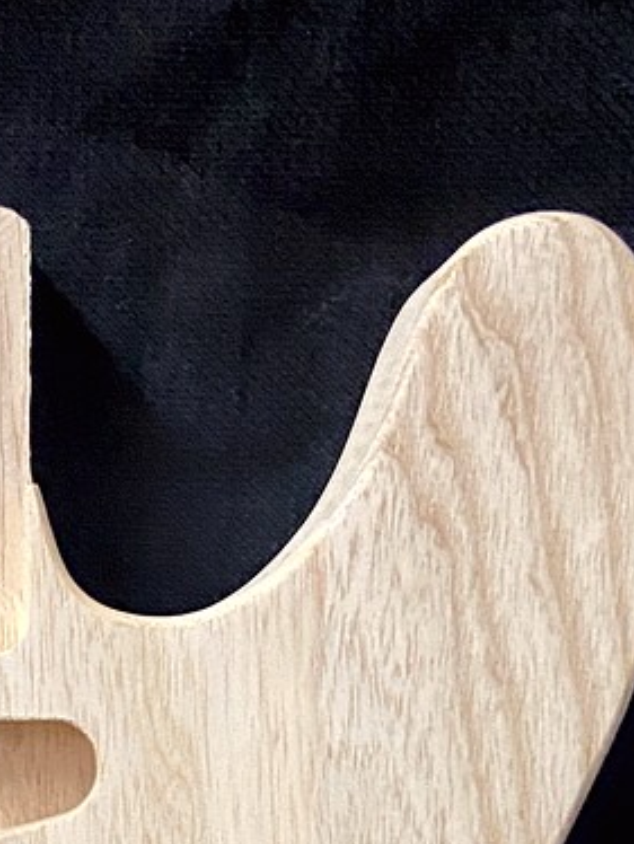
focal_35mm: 98
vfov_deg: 18.4
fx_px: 2390
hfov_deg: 14.7
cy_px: 1152
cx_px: -102
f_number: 1.8
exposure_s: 1/60
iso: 400
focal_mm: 4.25
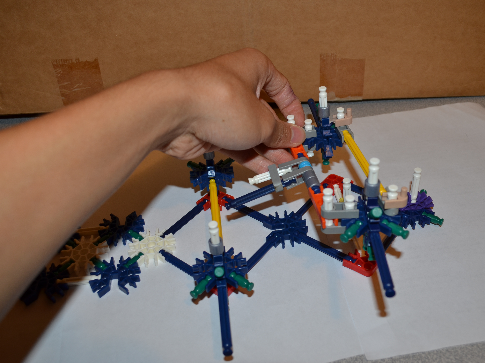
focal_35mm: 33
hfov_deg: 55.3
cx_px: 263
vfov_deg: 42.9
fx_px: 462
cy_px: 181
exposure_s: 1/30
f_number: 5.6
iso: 200
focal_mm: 20
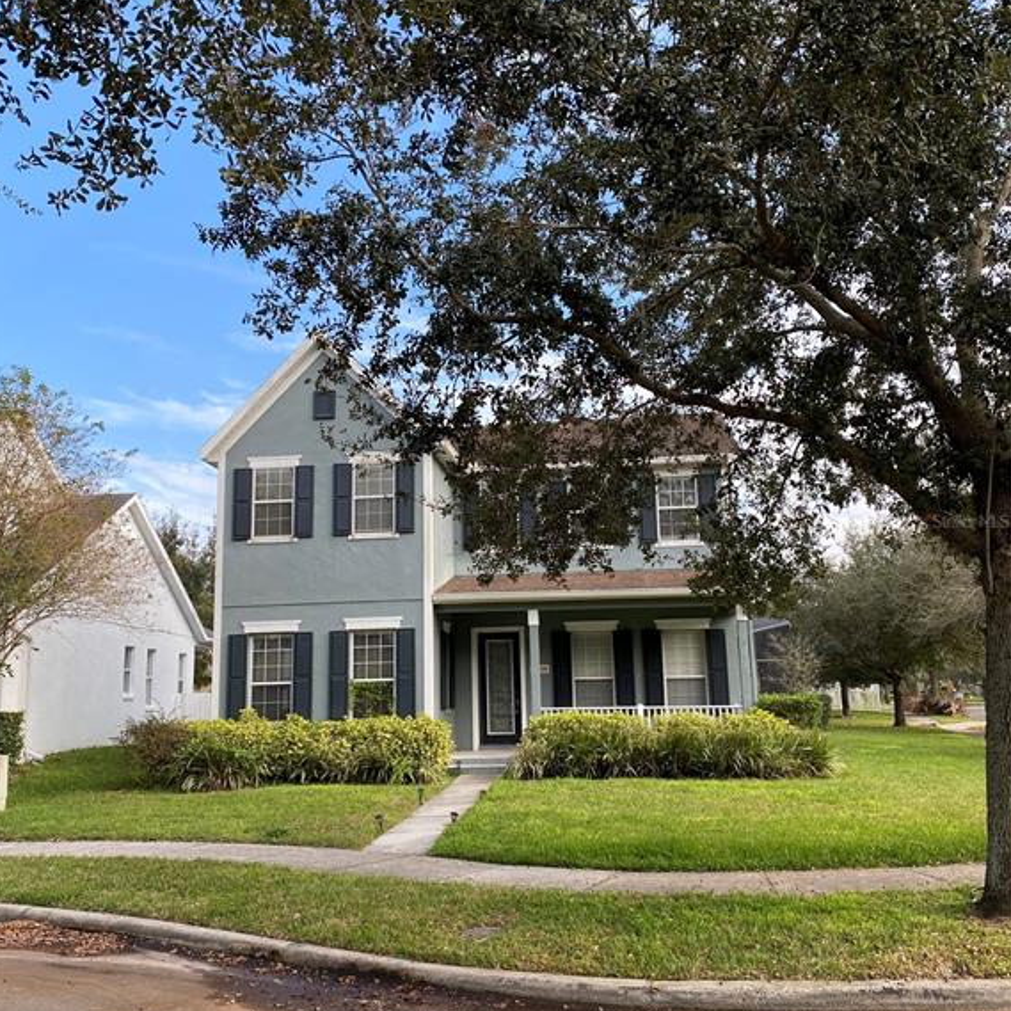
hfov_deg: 52.5
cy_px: 521
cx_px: 501
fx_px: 1024
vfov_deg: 52.5
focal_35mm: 31
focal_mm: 4.25
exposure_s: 1/626
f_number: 1.8
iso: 32
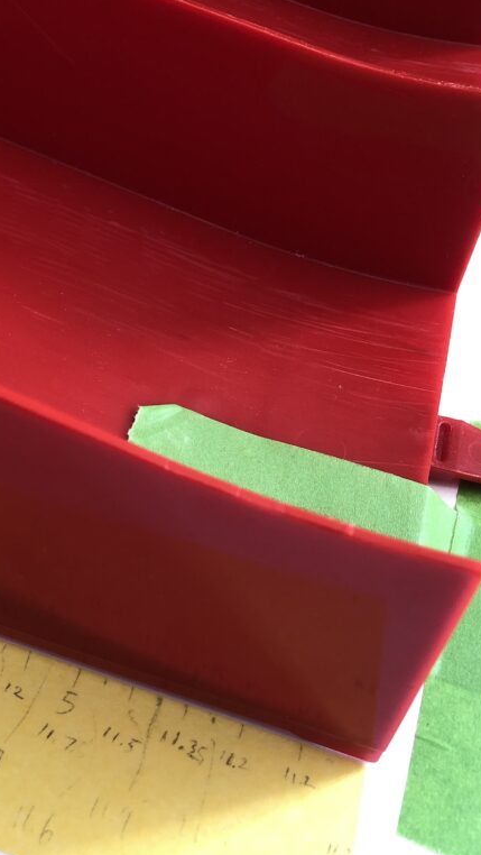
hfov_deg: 26.5
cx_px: -59
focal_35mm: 41
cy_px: 429
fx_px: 929
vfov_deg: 49.4
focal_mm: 4
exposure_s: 1/15
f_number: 1.8
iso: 40
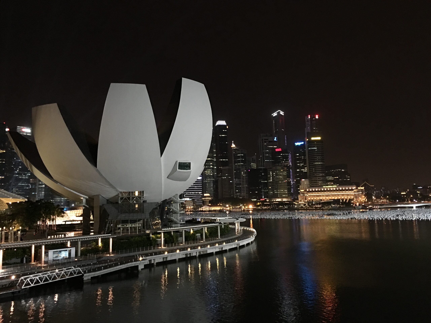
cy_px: 162
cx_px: 216
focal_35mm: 29
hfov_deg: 61.7
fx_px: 361
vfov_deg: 48.2
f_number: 2.2
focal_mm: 4.15
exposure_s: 1/4
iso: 125
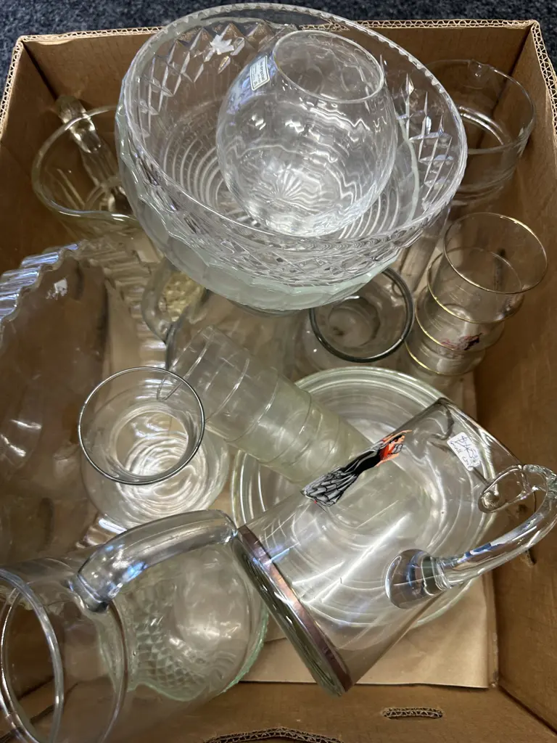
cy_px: 372
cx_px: 278
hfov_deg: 56.8
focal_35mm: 24
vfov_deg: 71.6
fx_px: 515
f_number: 1.78
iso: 125
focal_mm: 6.86
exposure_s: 1/50
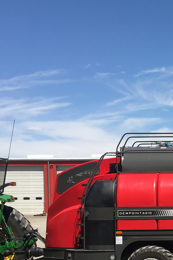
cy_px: 212
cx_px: 241
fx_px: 548
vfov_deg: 26.1
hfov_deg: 16.7
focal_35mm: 76
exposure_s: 1/2024
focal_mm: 4.15
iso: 25
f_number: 2.2
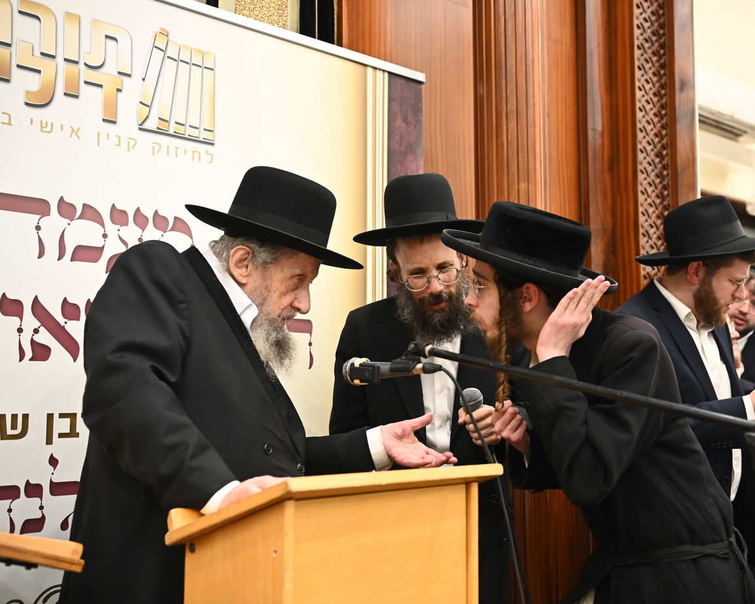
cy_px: 302
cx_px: 444
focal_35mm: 48
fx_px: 1072
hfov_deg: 38.7
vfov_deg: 31.4
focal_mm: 42
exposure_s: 1/125
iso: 2000
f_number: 3.5
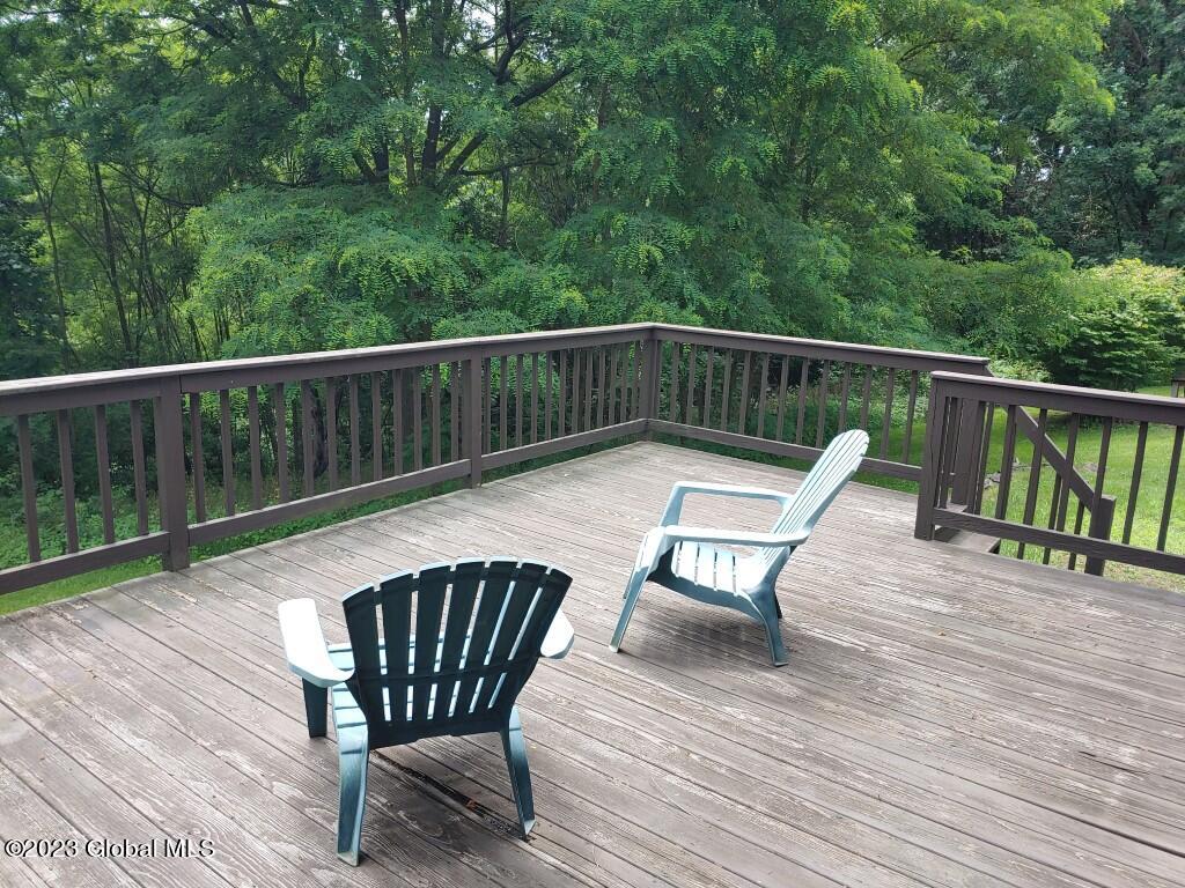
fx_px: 856
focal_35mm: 25
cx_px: 592
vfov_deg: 54.9
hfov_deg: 69.4
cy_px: 444
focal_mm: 4.23
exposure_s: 1/571
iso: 50
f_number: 1.5
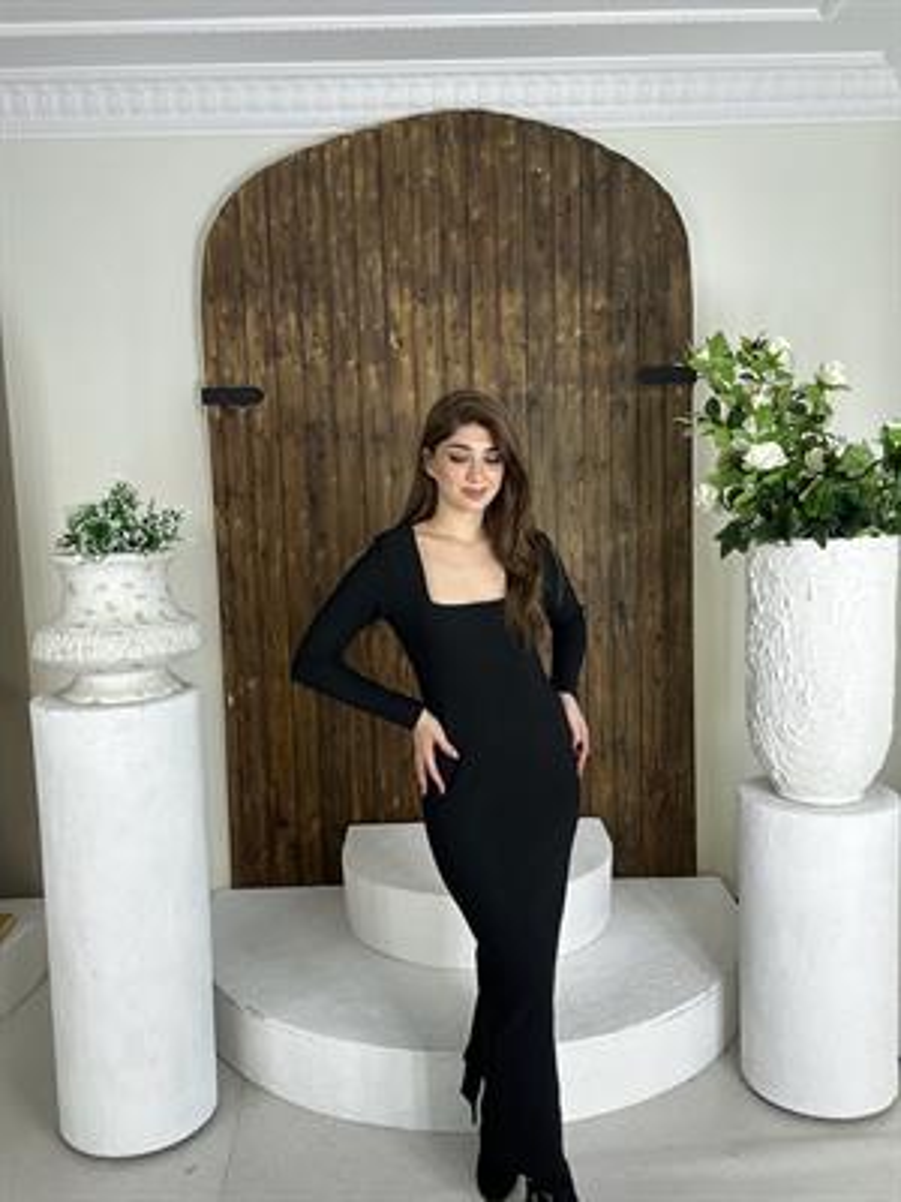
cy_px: 601
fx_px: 1041
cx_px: 450
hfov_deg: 46.8
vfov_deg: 60.0
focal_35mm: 30
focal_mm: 2.69
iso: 40
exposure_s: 1/121
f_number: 1.9
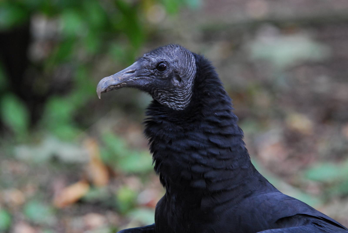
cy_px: 116
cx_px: 174
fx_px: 3484
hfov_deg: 5.7
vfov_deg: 3.8
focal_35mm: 360
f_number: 5.3
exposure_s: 1/80
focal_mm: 240
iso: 800
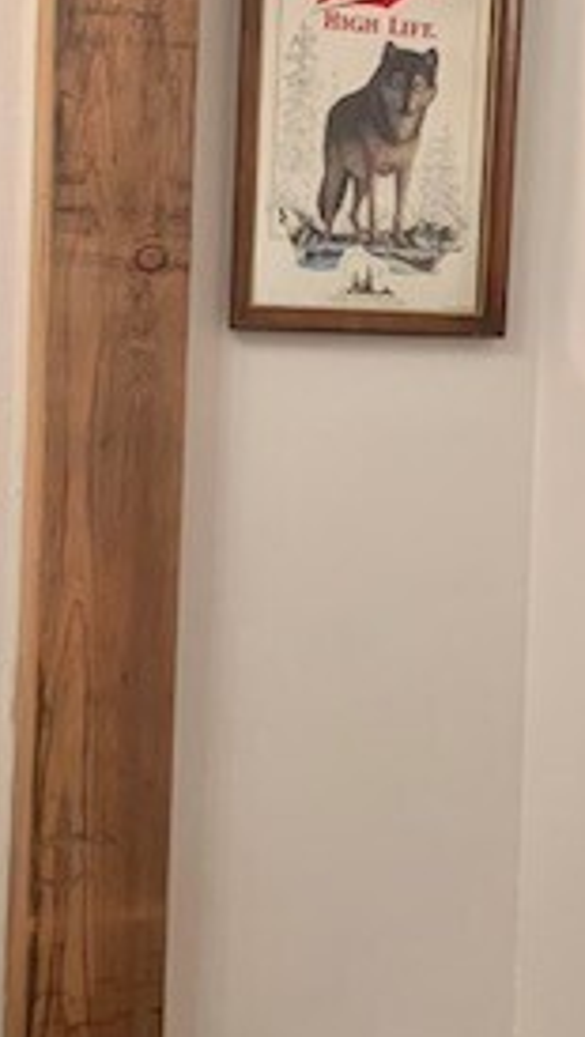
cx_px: 151
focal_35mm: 66
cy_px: 513
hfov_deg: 18.2
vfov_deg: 31.9
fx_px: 1817
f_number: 1.8
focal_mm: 4.25
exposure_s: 1/60
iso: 80
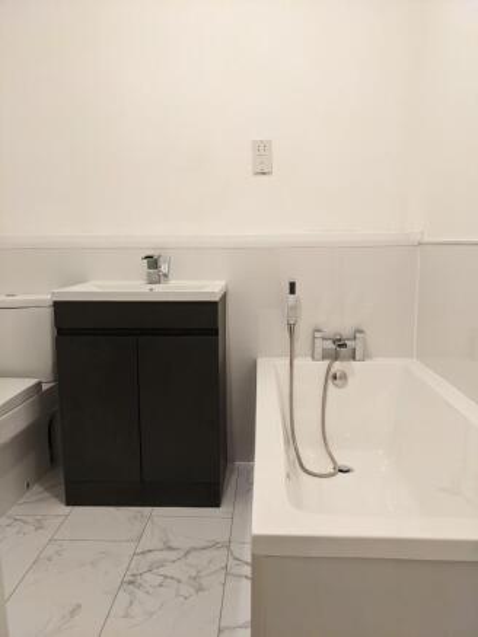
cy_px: 318
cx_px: 239
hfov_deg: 51.4
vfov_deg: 65.3
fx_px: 497
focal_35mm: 27
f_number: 1.73
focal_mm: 4.38
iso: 91
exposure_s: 1/25
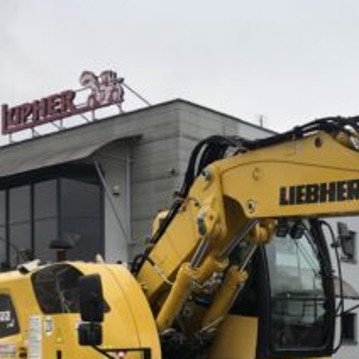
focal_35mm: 70
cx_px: 318
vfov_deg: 23.8
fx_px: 821
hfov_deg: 24.0
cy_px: 345
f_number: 1.8
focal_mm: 3.99
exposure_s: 1/120
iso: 25
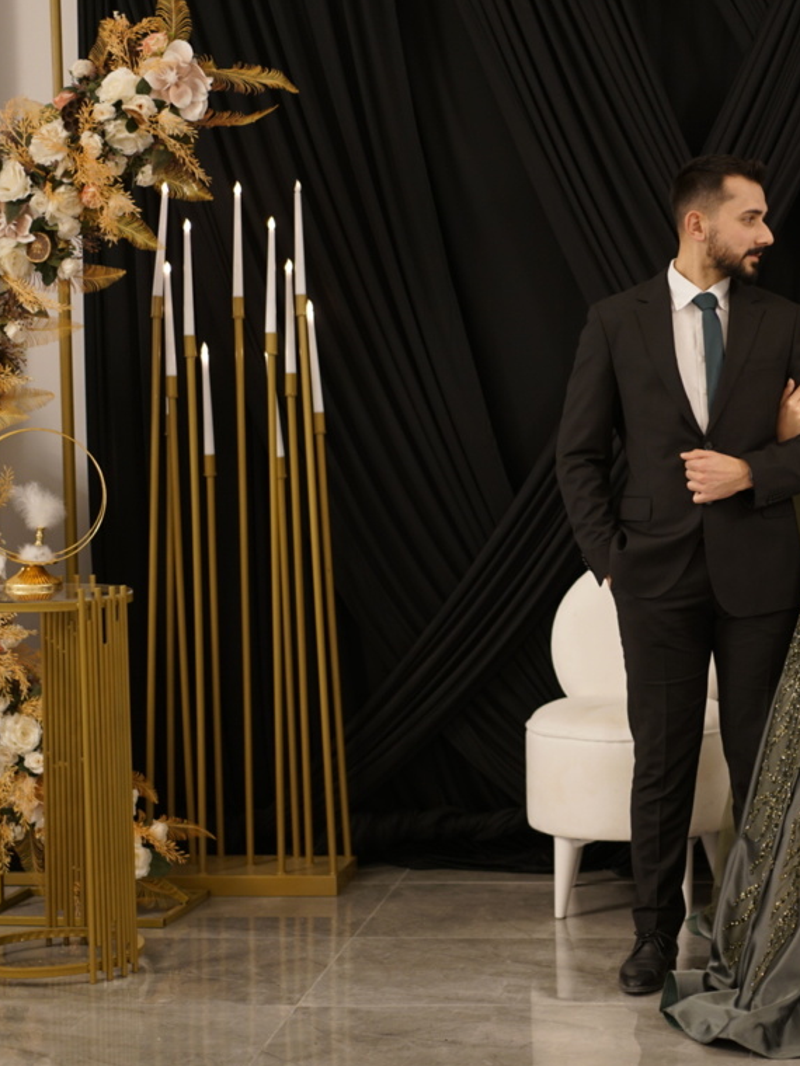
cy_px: 536
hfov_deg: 18.0
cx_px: 771
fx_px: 2465
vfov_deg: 24.4
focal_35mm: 80
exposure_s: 1/200
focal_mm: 55
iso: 640
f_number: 1.8
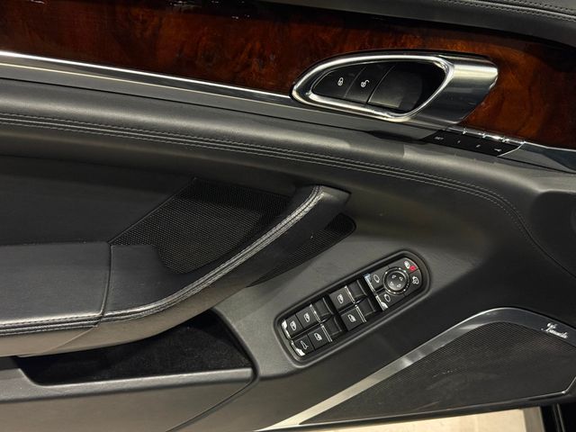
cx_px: 288
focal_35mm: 48
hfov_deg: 39.7
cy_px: 216
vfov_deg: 30.3
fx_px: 799
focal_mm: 6.76
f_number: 1.78
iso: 400
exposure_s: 1/120
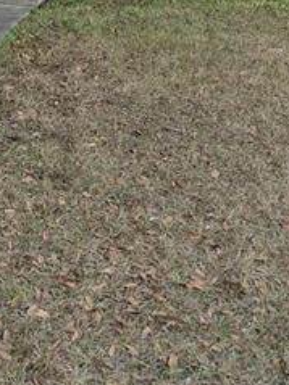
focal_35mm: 74
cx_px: 119
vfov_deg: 25.4
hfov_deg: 19.9
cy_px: 24
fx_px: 824
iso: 25
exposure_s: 1/898
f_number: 1.8
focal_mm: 5.4
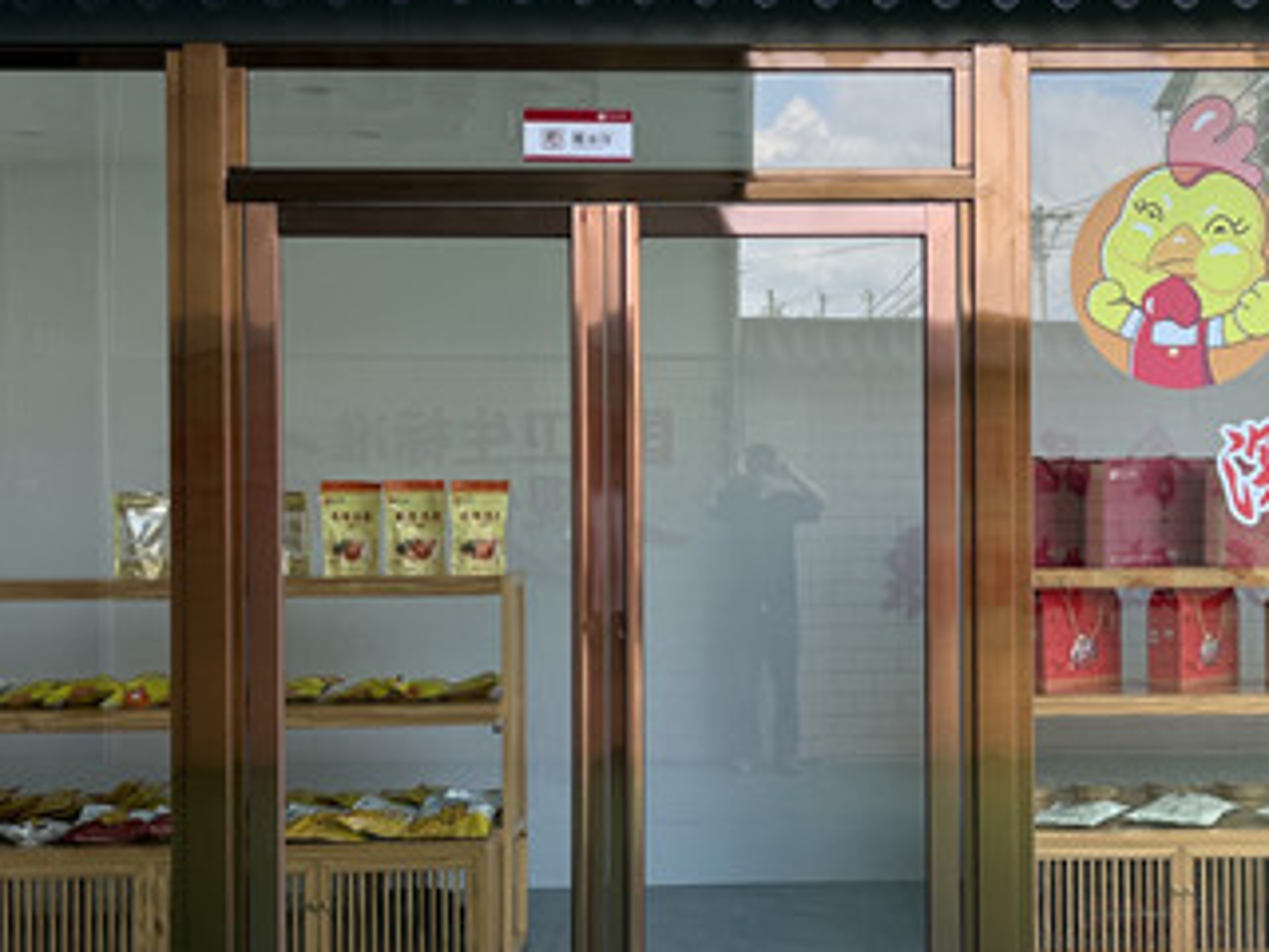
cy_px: 464
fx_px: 2383
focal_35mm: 65
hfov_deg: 29.5
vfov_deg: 22.6
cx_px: 888
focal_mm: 5.1
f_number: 1.6
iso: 50
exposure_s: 1/461
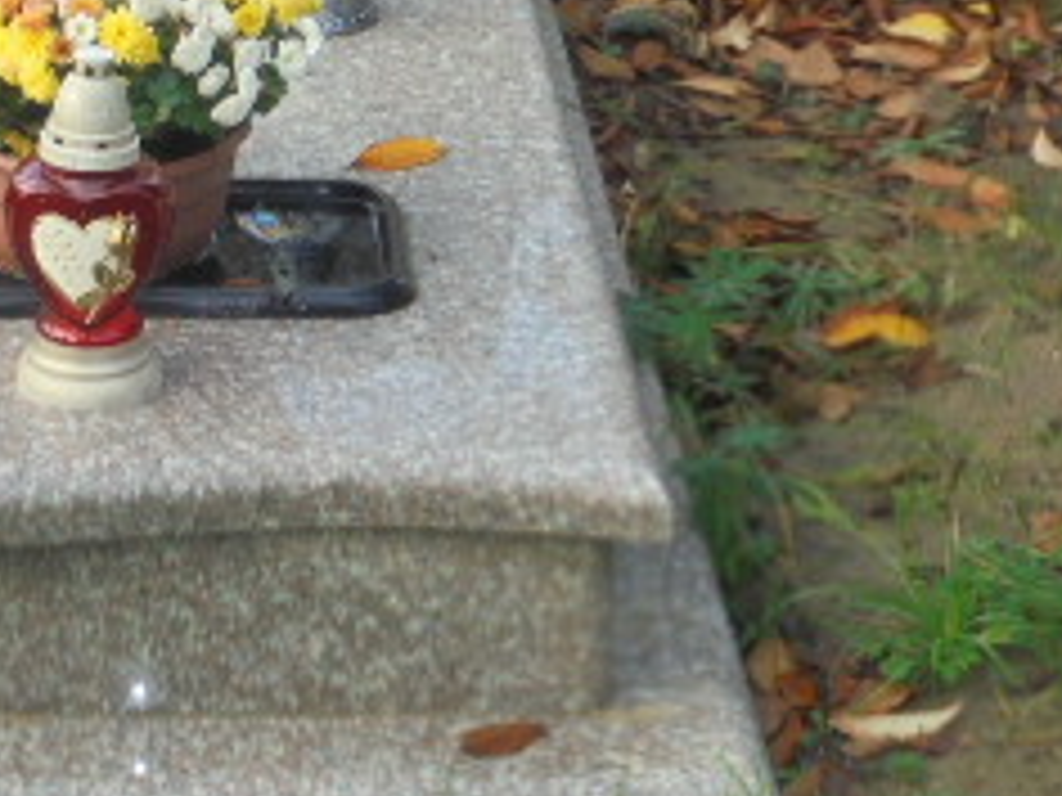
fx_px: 4080
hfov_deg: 14.7
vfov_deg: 10.9
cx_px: 207
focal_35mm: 133
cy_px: -189
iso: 100
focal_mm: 8.9
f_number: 4.8
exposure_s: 1/80
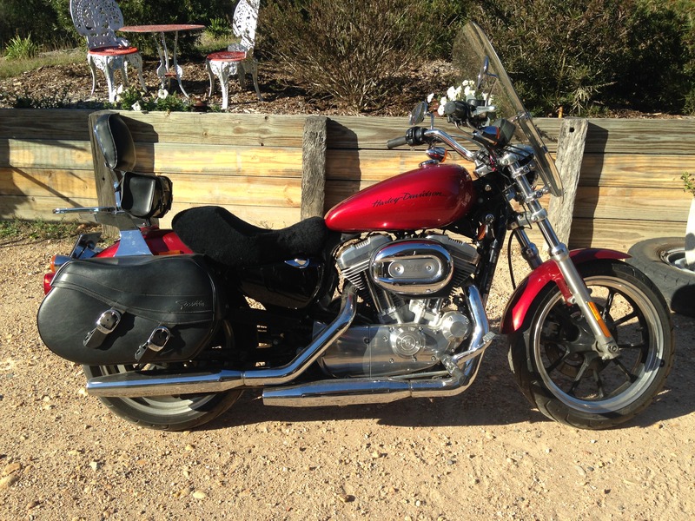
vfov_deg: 42.9
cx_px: 348
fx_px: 663
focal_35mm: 33
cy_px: 260
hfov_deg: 55.4
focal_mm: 4.12
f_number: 2.4
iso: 50
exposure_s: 1/742
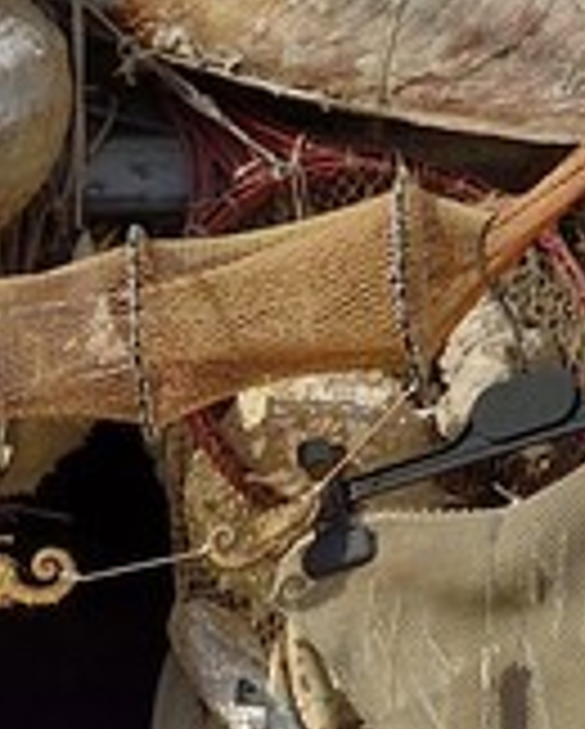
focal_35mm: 352
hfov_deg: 4.4
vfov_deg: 5.4
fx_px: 7604
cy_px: 1580
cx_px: -148
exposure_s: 1/200
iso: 200
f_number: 11
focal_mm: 38
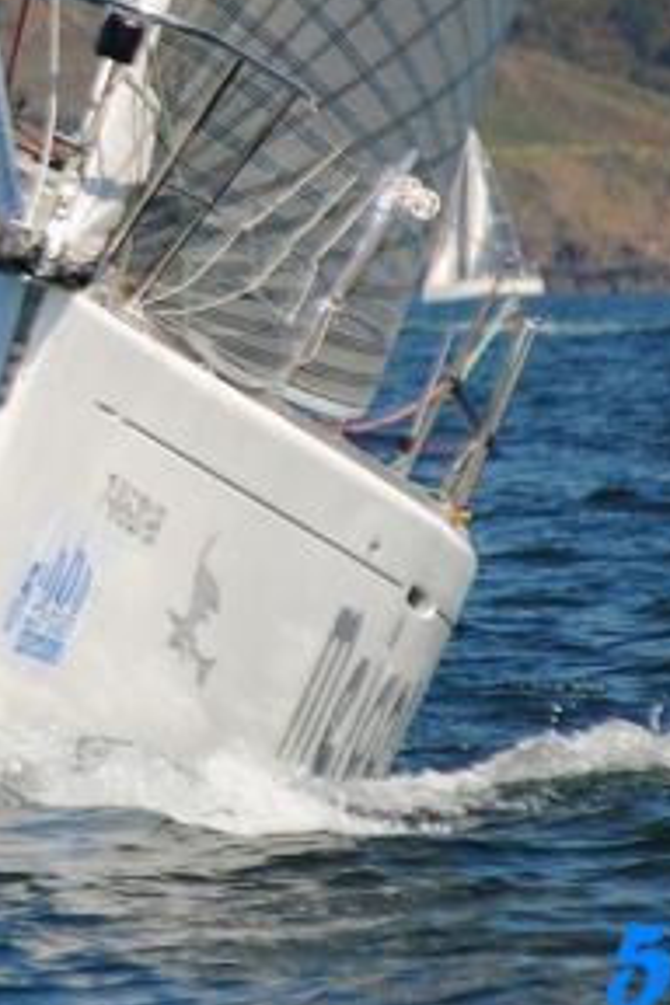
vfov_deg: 2.5
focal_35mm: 834
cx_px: -398
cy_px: 183
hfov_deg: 1.6
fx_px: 23281
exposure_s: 1/1000
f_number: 5.6
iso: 200
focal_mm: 200
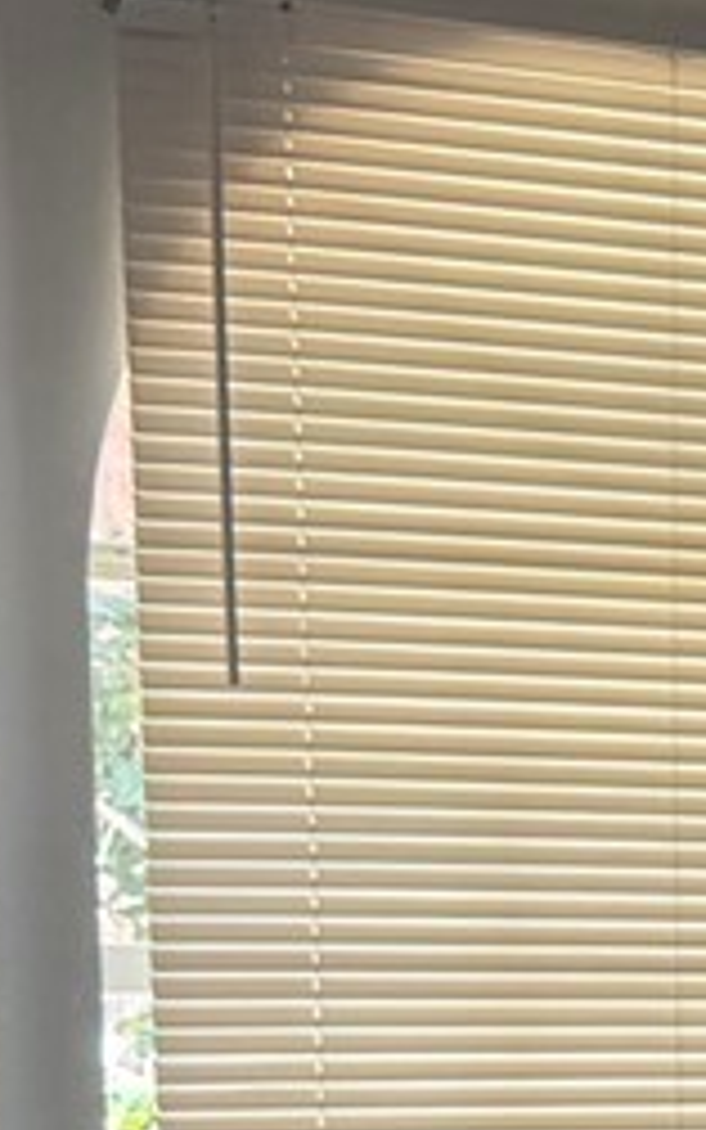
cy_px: 1355
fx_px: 4984
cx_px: 2446
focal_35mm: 162
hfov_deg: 6.9
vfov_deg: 12.6
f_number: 1.78
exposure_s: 1/121
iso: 160
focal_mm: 6.76
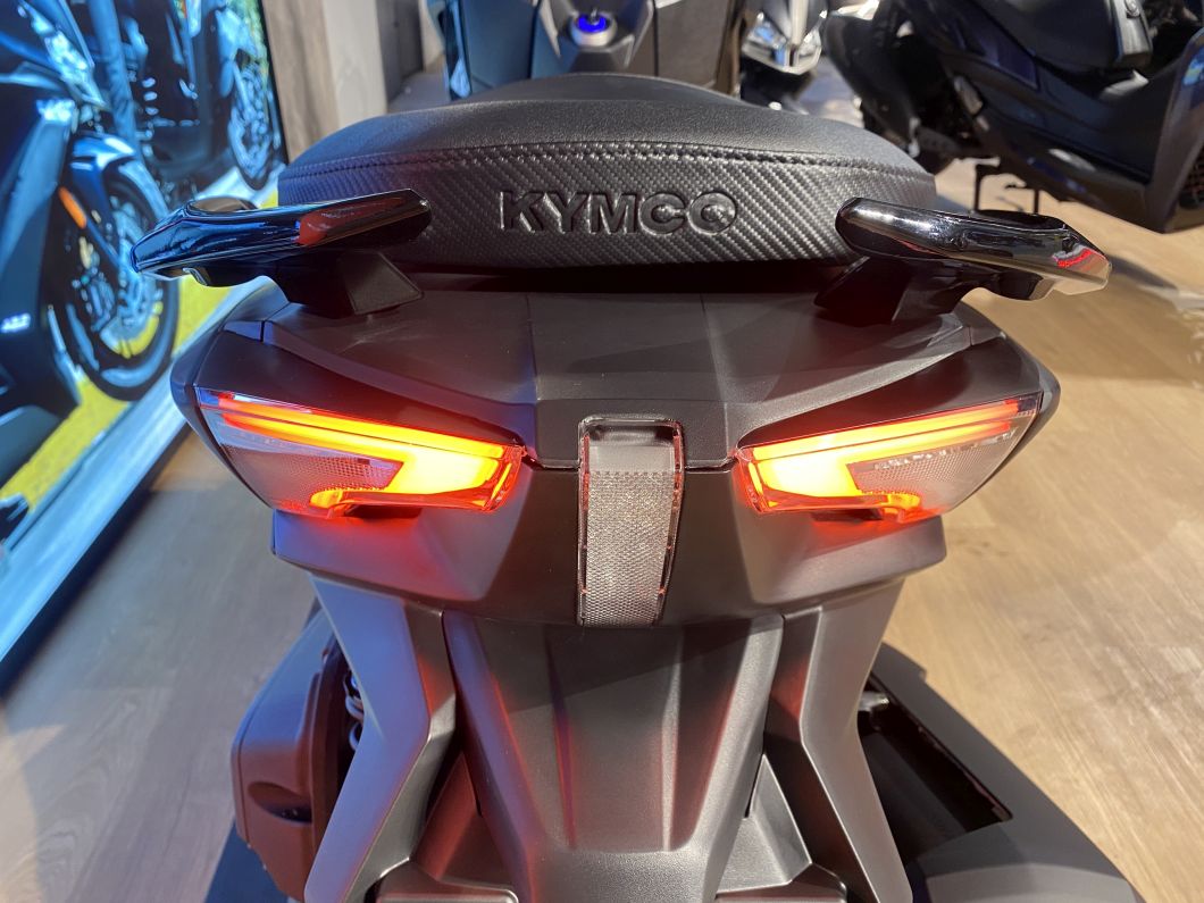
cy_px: 452
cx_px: 602
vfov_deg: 53.1
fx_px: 904
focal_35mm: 26
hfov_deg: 67.3
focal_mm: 4.25
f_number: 1.8
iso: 100
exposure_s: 1/50
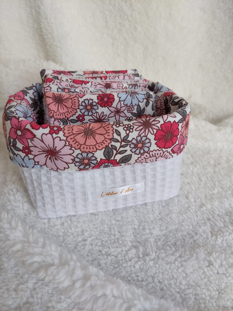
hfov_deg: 54.9
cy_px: 156
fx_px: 224
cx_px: 116
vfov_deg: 69.4
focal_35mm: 25
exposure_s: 1/100
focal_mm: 5.23
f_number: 1.8
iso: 80
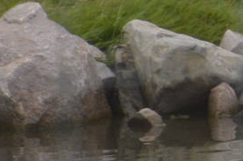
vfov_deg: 0.9
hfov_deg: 1.3
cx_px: 573
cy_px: 79
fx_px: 10348
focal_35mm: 1535
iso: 400
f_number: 6
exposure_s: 1/500
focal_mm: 175
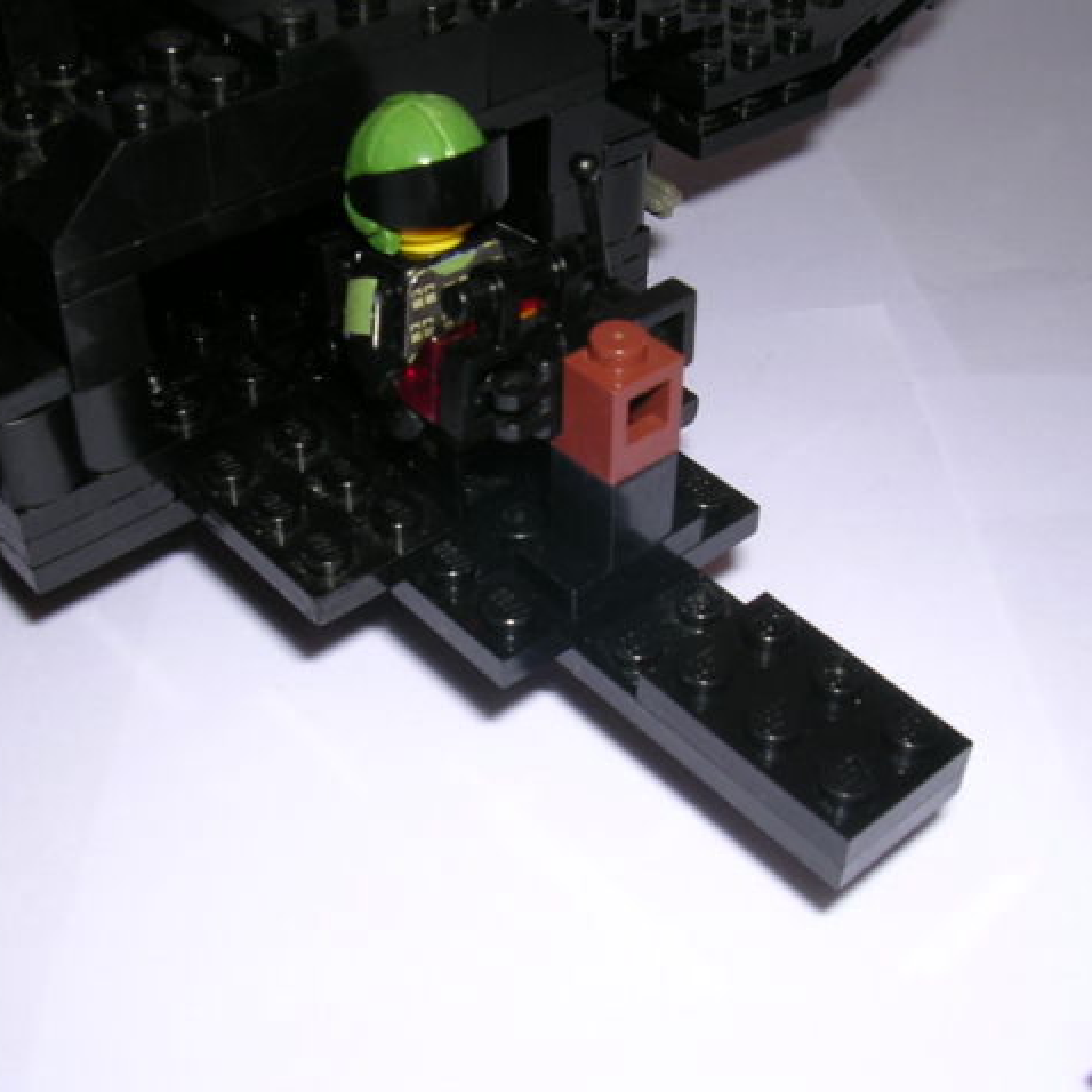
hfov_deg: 37.6
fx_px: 1606
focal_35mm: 45
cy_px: 546
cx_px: 551
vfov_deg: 37.6
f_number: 5.6
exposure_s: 1/60.1
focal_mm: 5.8
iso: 100
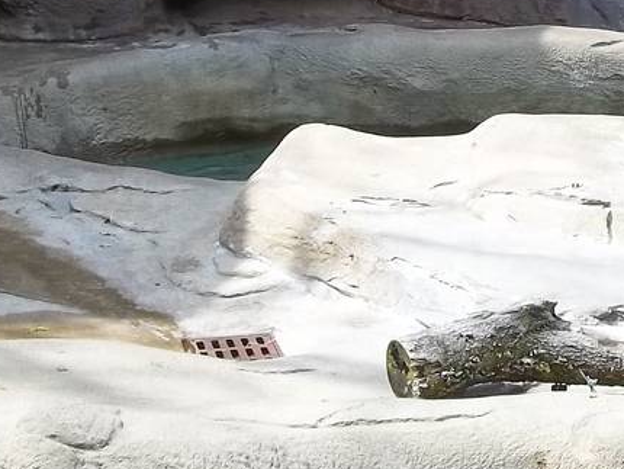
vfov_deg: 12.4
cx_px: 492
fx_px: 2146
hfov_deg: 16.4
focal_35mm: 119
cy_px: 106
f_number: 2.9
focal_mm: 5.7
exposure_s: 1/400
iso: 64
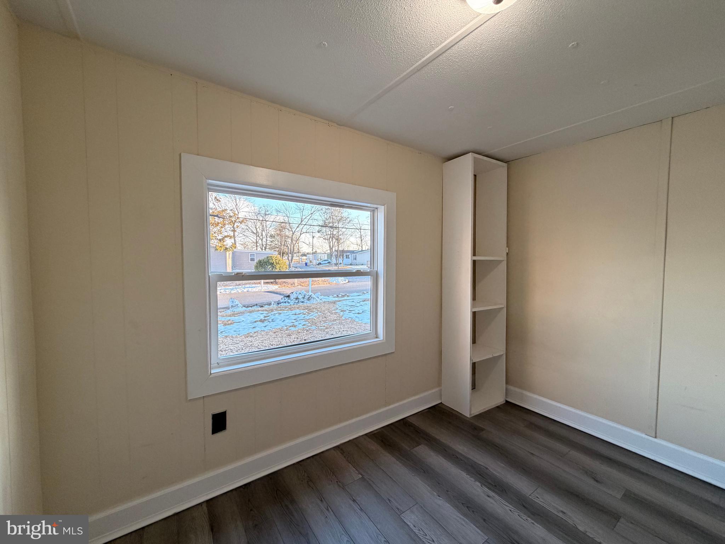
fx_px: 293
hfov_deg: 102.1
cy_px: 272
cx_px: 362
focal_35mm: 14
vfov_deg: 85.7
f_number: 2.2
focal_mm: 2.22
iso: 160
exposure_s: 1/120
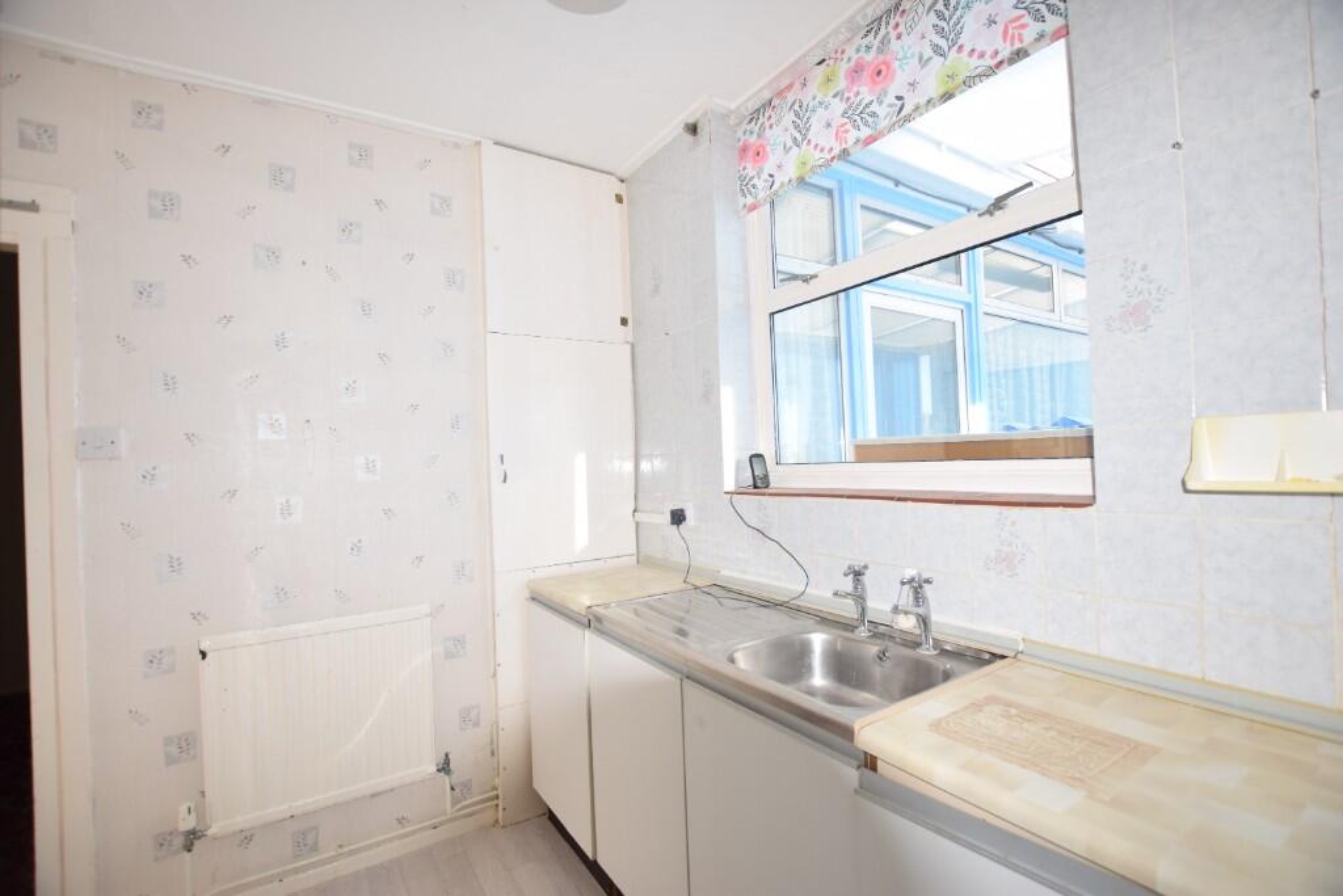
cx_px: 672
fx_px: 560
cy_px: 448
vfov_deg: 77.3
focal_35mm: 15
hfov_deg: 100.4
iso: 100
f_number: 3.5
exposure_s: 1/60
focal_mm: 10
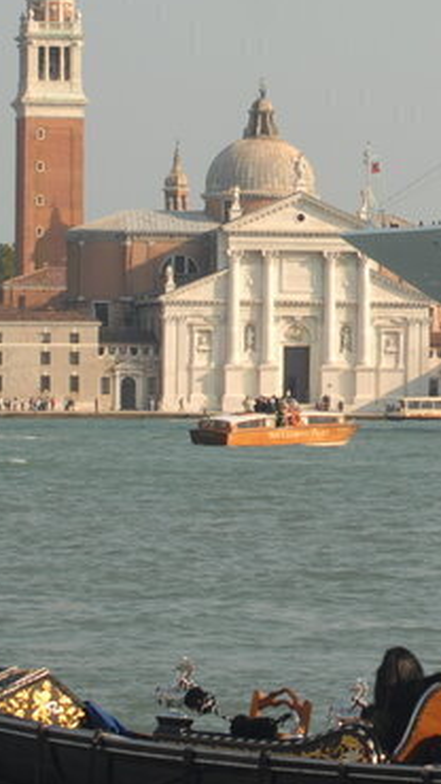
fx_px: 4596
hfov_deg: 5.4
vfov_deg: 9.7
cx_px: 640
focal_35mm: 221
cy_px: 275
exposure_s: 1/250
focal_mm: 48
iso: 100
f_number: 7.1
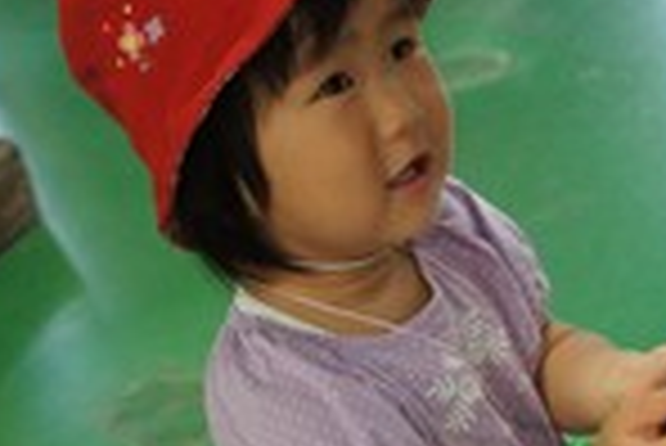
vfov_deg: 15.0
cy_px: 491
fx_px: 1648
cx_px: 626
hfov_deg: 22.2
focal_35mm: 89
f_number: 4
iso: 1600
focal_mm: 22
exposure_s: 1/160
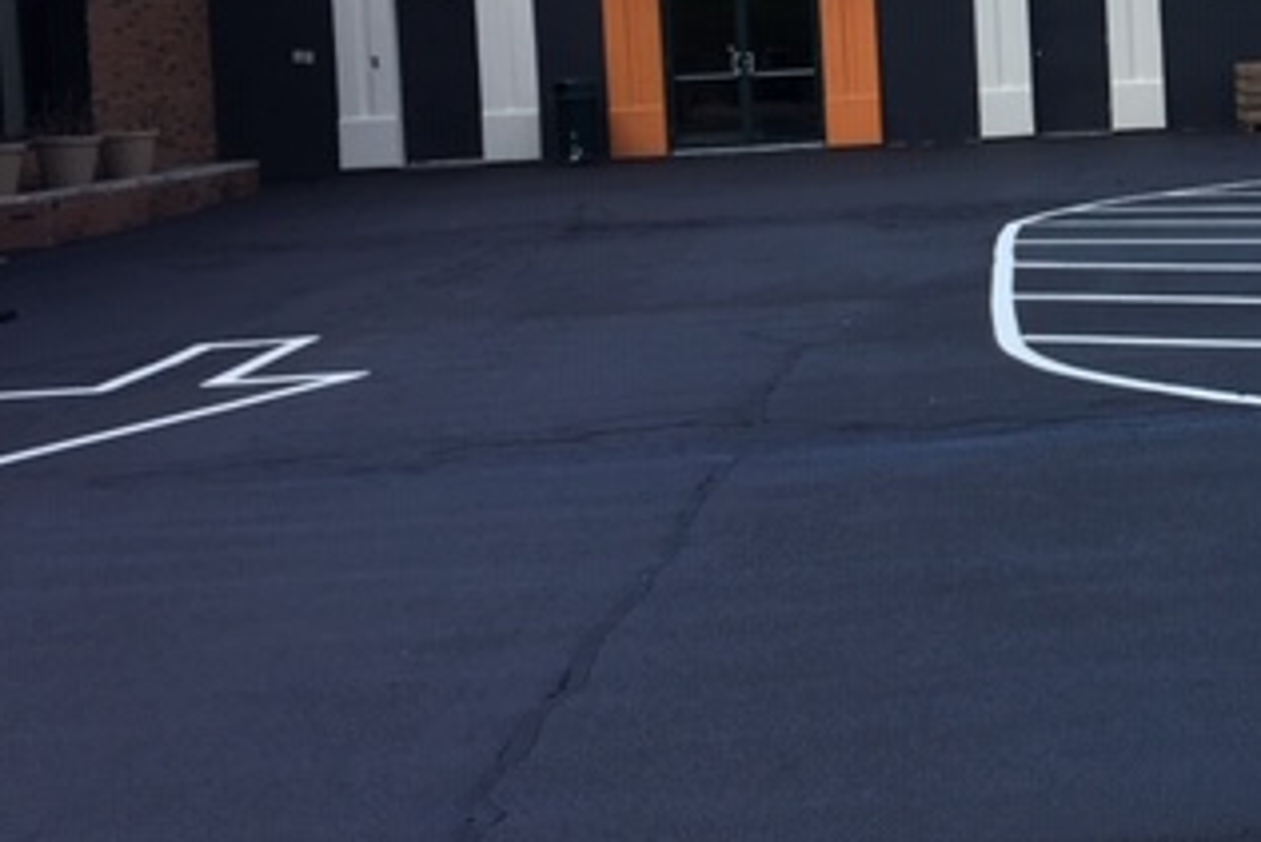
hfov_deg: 30.6
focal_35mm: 61
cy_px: 108
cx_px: 1249
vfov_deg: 21.8
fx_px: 2138
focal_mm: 4.15
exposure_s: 1/916
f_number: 2.2
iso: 25
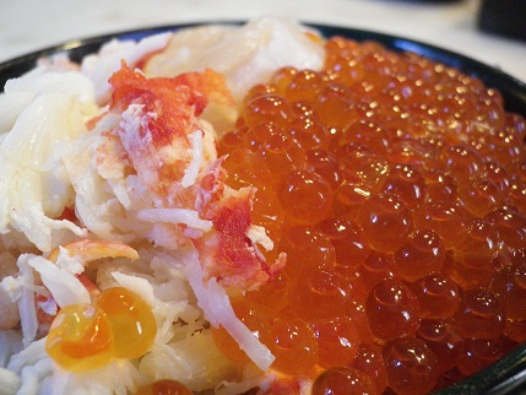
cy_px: 198
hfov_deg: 45.8
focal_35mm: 41
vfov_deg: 35.2
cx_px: 263
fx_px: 623
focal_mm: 7.3
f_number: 3.9
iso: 500
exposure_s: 1/50
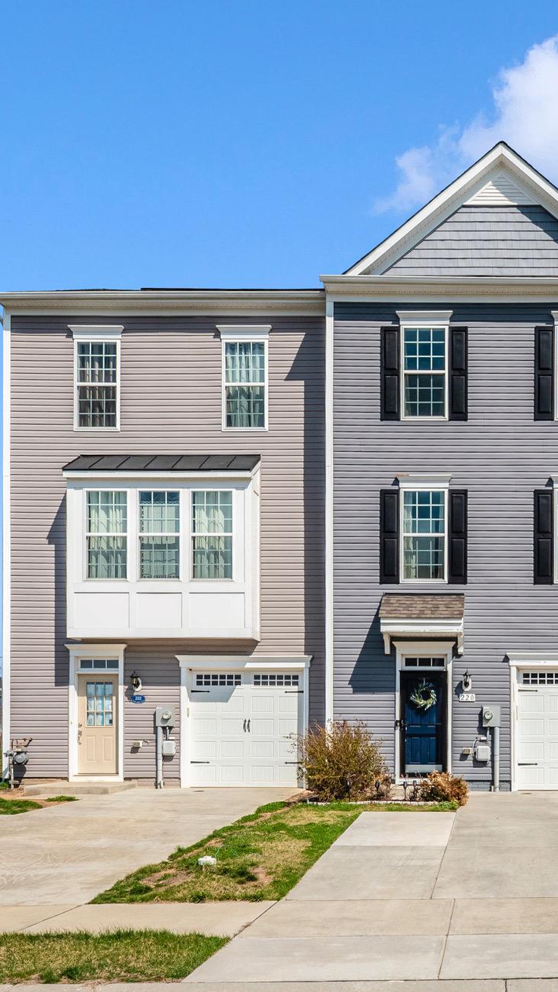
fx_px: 605
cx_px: 512
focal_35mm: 23
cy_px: 506
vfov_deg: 78.7
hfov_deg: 44.6
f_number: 13
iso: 400
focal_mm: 14
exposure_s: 1/640
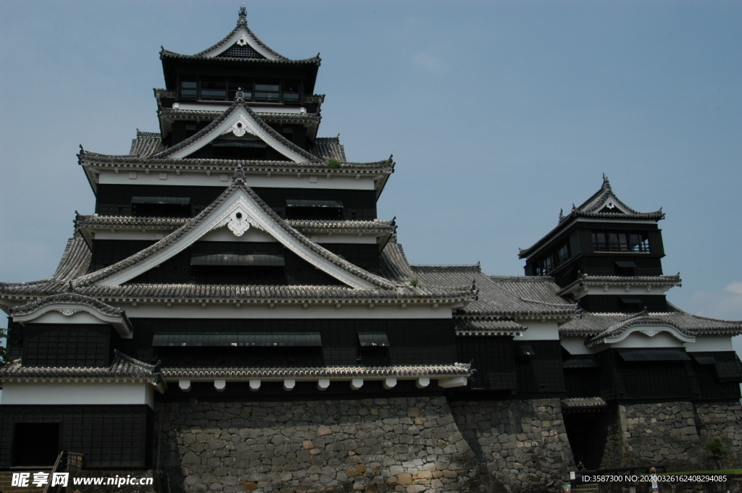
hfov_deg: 53.2
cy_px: 246
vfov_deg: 36.8
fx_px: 741
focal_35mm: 36
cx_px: 371
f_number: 10
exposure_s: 1/400
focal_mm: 24
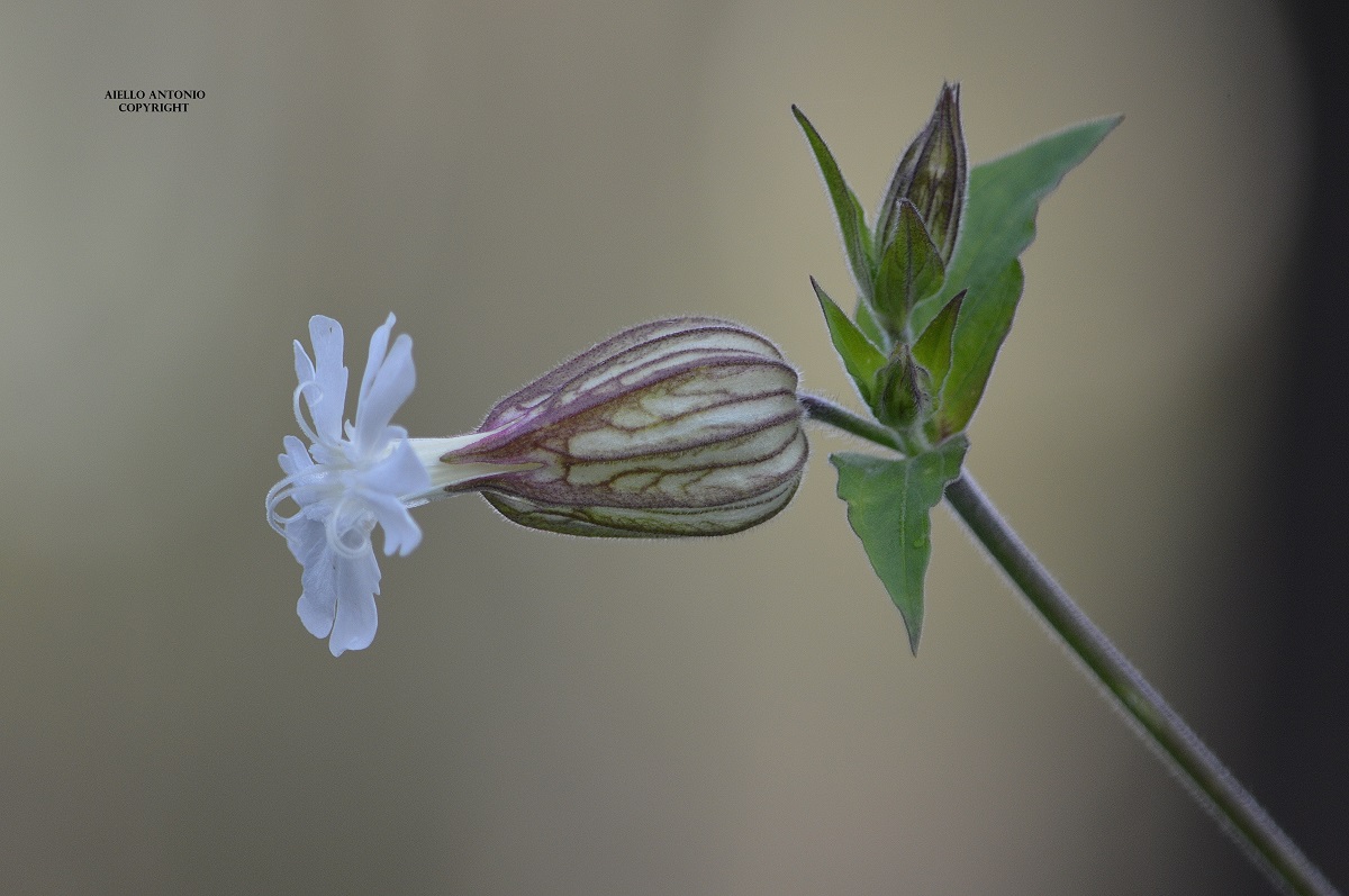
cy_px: 448
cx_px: 674
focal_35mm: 450
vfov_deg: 3.0
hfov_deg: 4.6
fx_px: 16842
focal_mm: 300
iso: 360
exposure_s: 1/250
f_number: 5.6
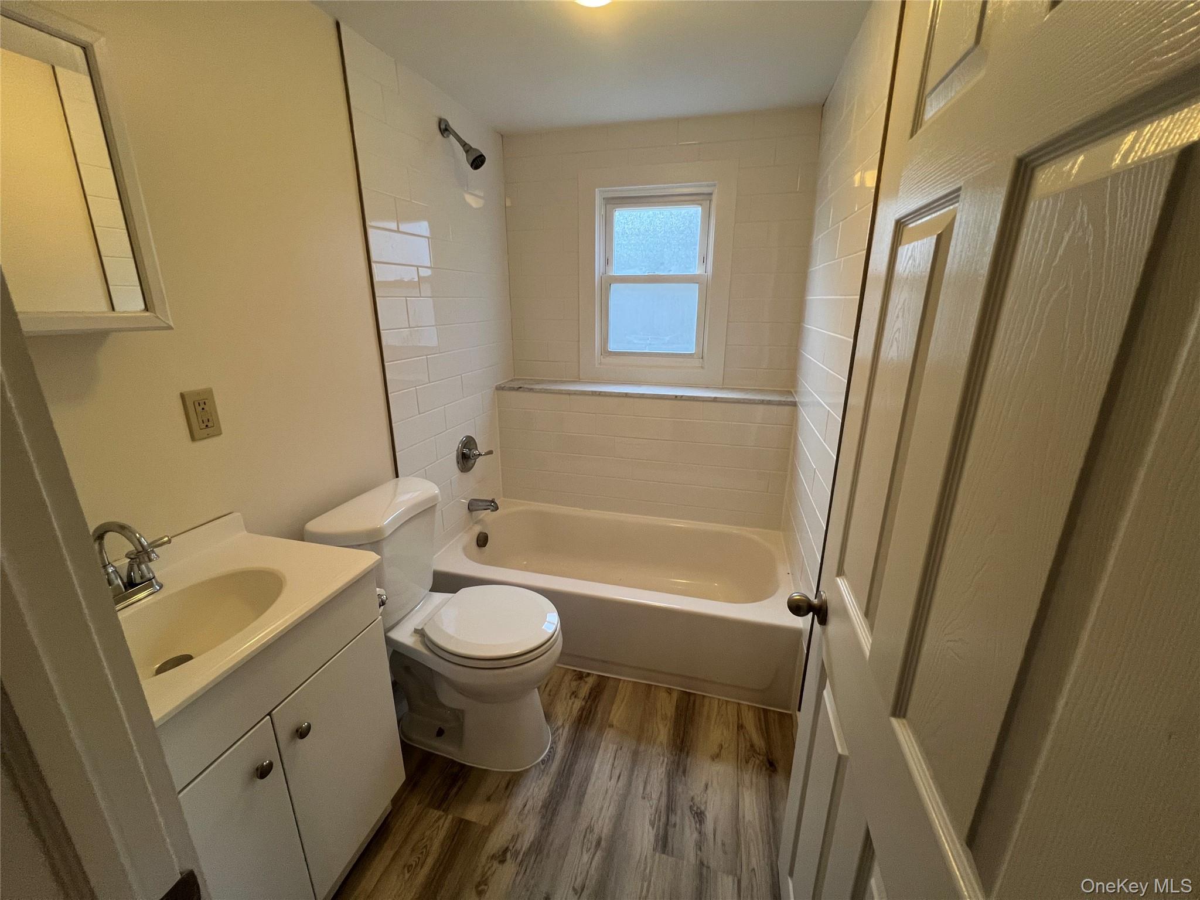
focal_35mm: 13
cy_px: 450
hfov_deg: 106.2
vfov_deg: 89.9
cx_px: 600
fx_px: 451
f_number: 1.8
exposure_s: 1/120
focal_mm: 1.57
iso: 200
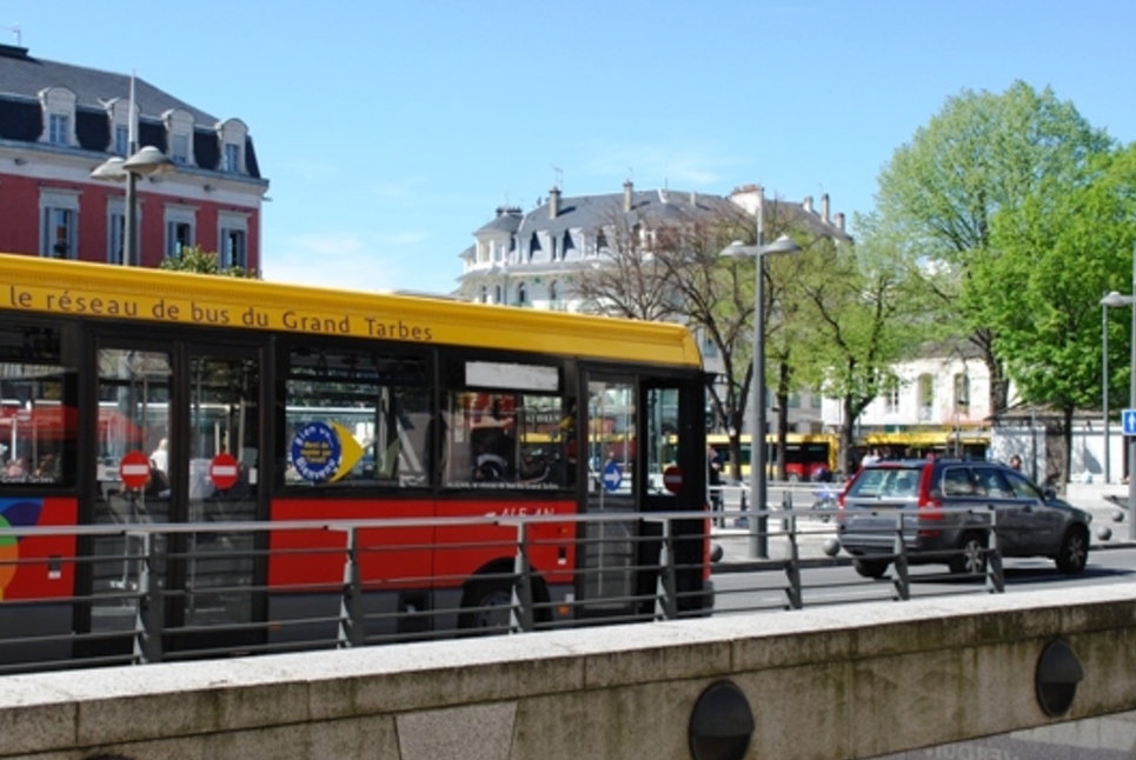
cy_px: 365
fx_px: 1832
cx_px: 451
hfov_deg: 34.3
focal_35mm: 58
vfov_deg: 23.4
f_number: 10
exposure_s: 1/160
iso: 200
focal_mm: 32
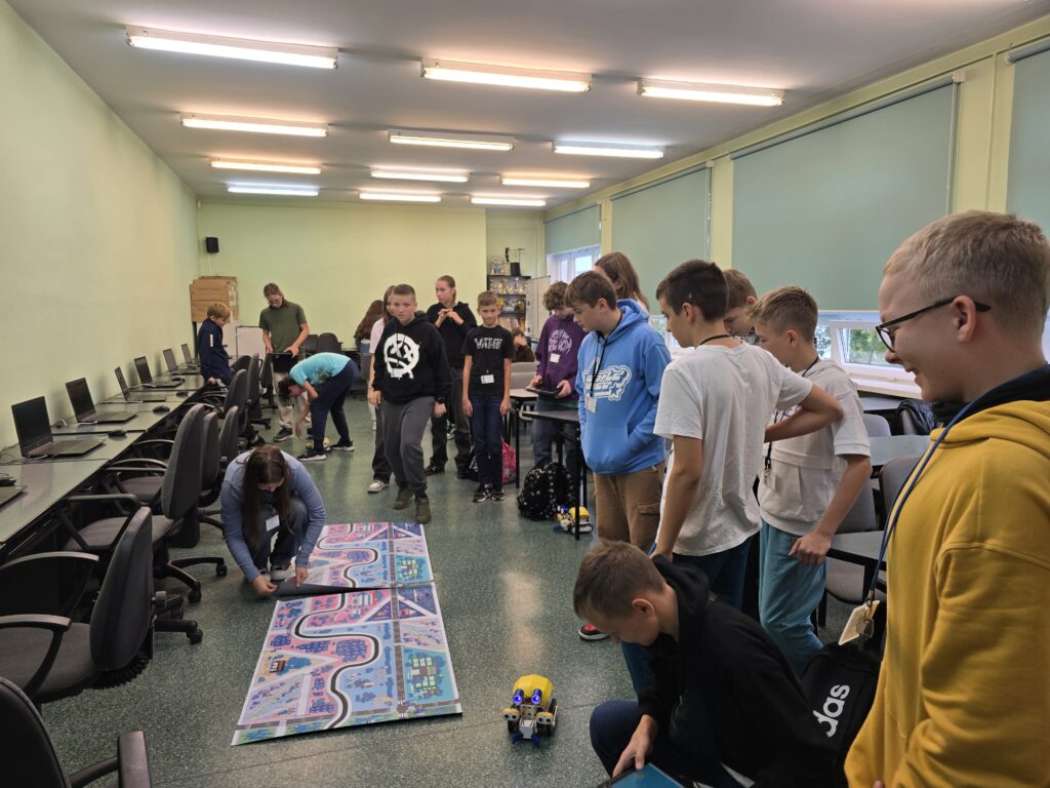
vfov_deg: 58.9
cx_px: 525
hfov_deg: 73.9
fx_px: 698
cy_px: 394
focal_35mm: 23
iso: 40
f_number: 1.7
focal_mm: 6.3
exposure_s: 1/100
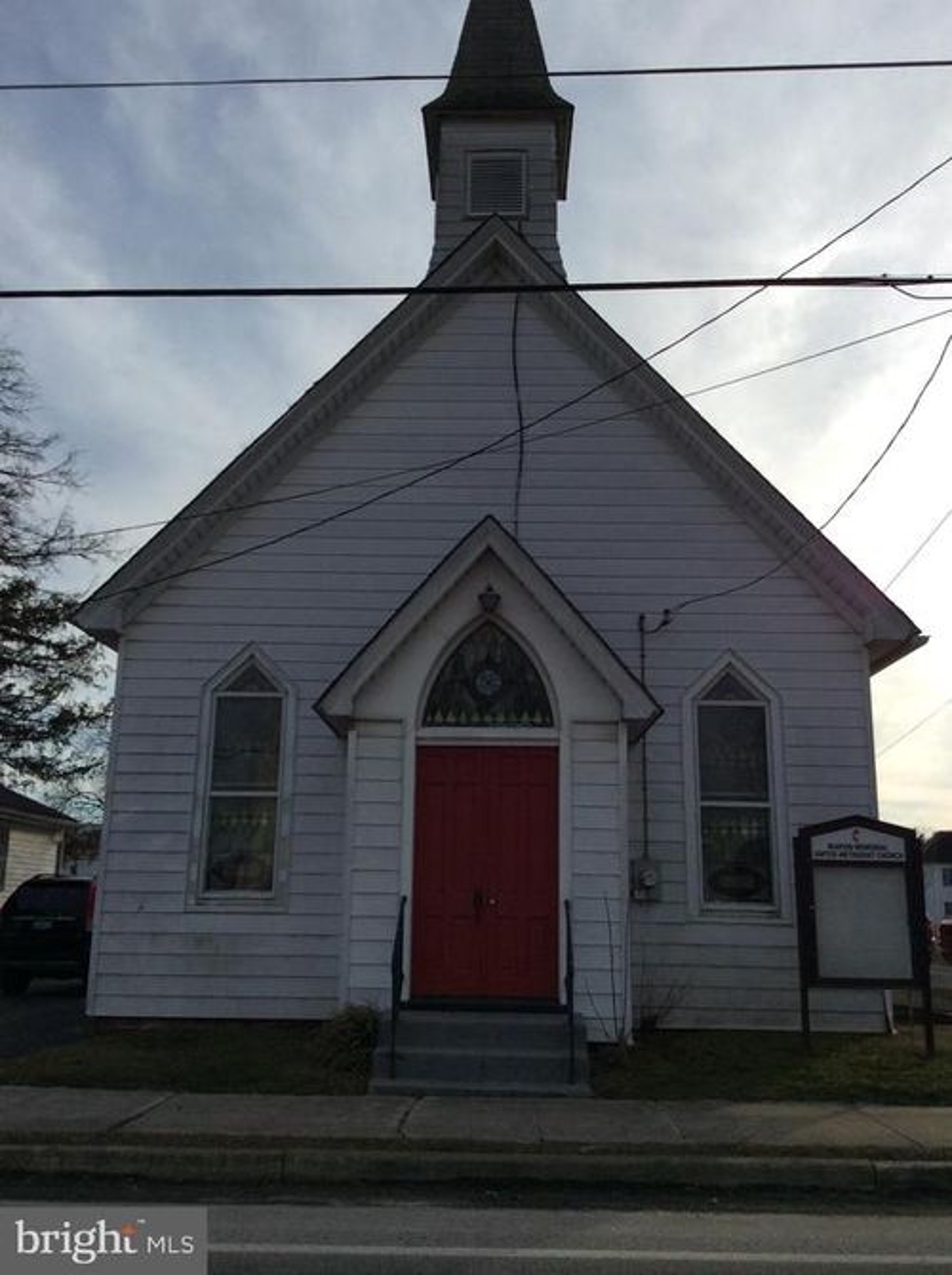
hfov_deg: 44.0
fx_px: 1177
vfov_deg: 56.9
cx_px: 476
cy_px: 638
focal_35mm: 32
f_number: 2.4
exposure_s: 1/2045
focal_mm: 3.3
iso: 32
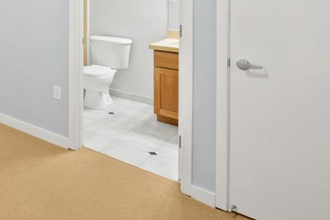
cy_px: -4
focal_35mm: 36
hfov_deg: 41.3
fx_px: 330
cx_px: -41
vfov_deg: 33.5
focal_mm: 14
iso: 640
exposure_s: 1/2
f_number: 8
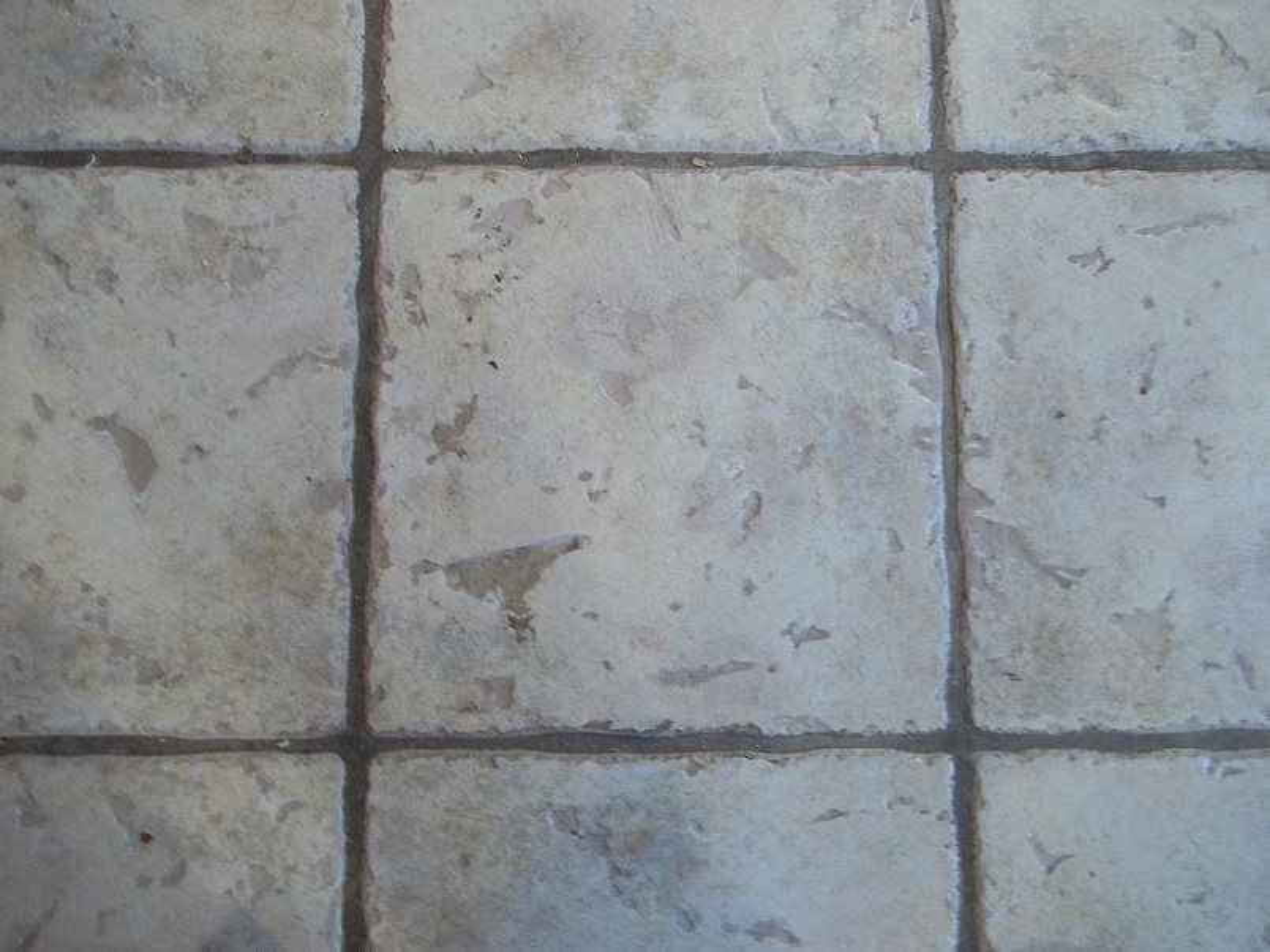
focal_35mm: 32
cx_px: 635
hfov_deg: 56.8
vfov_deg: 44.2
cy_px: 476
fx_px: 1174
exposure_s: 1/8
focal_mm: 5.7
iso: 215
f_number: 2.9
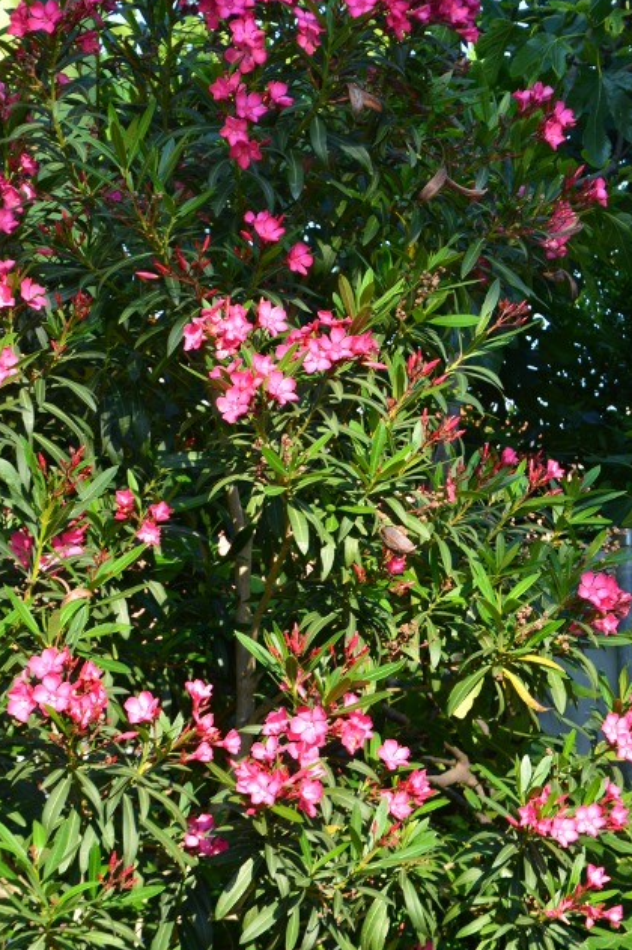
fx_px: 2758
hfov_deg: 13.1
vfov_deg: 19.5
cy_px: 556
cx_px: 254
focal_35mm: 105
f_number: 10
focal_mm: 55
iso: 400
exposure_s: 1/200
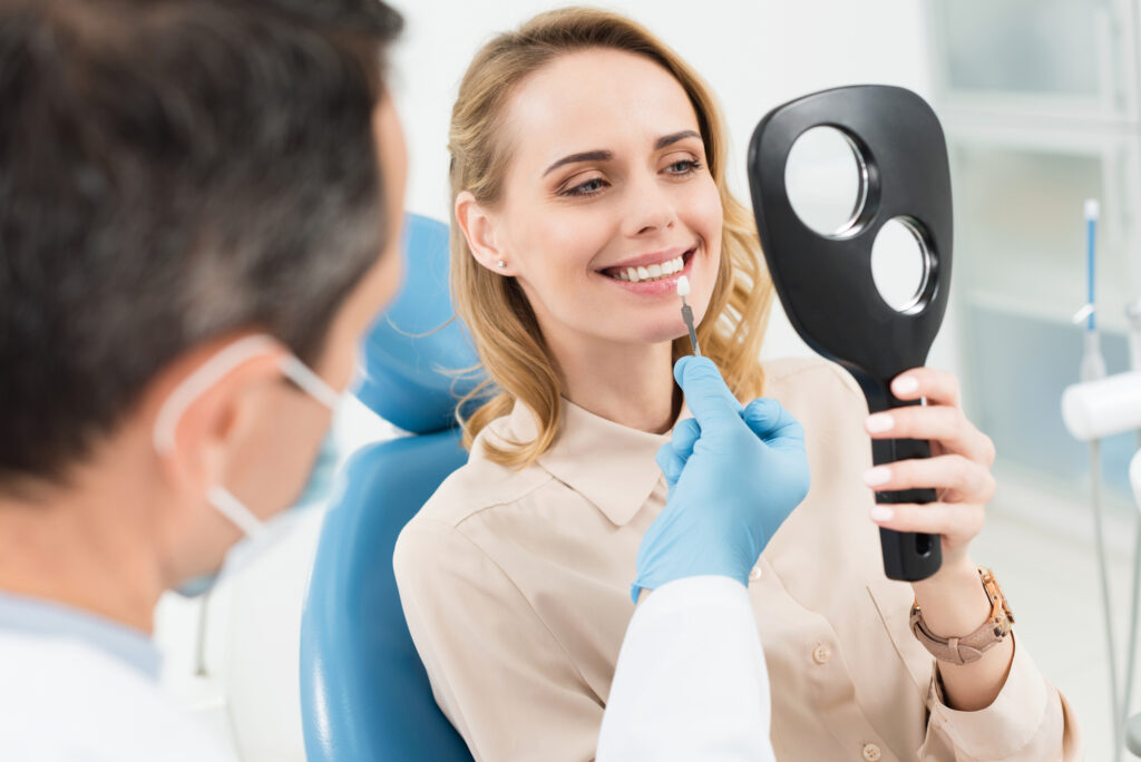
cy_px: 381
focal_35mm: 50
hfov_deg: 39.6
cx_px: 570
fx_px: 1586
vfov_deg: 27.0
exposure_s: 1/200
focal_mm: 50
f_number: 3.5
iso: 100
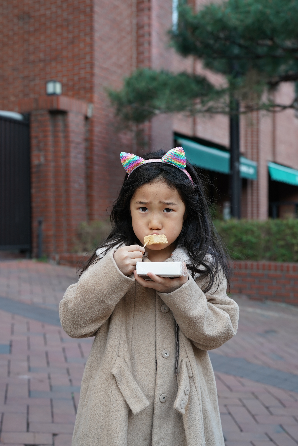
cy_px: 223
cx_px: 149
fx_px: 621
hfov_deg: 27.0
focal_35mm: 50
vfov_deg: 39.6
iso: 320
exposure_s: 1/125
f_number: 3.5
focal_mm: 50
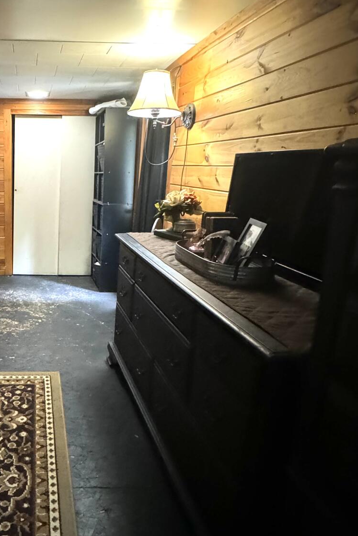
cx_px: 41
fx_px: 388
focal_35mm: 26
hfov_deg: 45.3
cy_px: 251
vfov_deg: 69.3
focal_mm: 2.22
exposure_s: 1/40
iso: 1250
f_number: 2.2
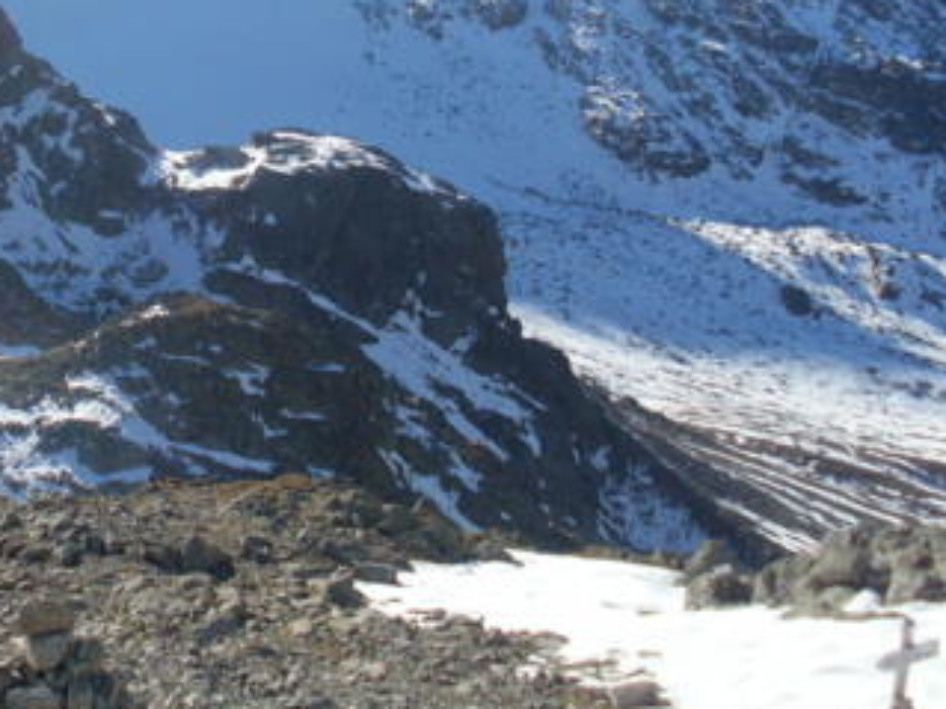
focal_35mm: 70
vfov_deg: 20.7
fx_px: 1912
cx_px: 233
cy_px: 125
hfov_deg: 27.4
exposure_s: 1/250
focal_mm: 6.3
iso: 80
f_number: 7.7
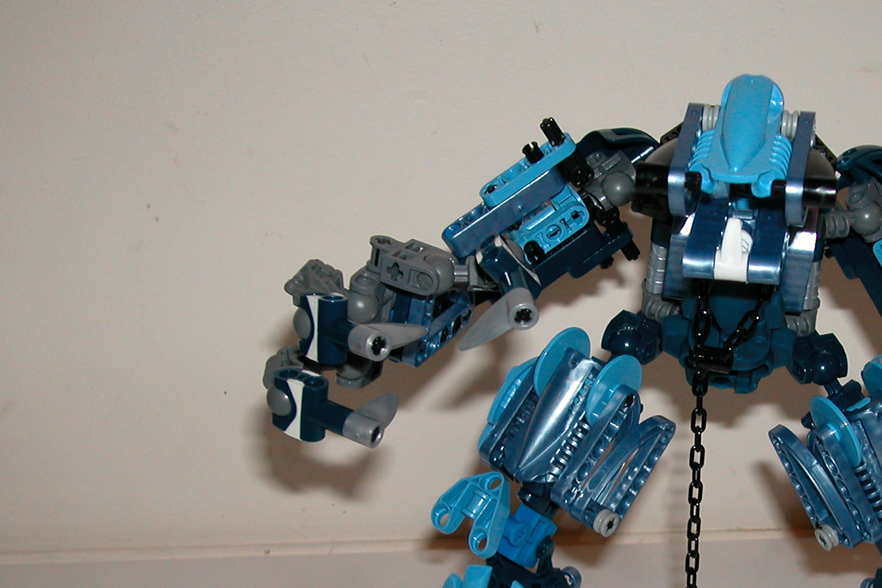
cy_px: 453
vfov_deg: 19.3
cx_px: 635
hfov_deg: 28.5
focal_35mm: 70
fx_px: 1715
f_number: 3.1
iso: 125
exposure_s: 1/60
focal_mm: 9.7
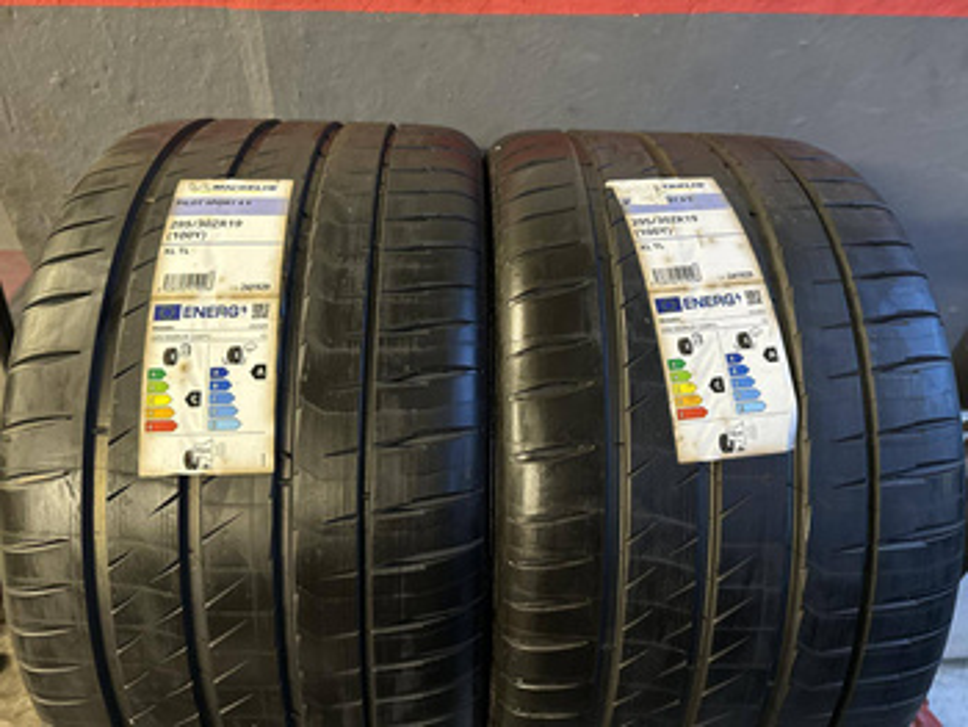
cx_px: 484
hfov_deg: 71.6
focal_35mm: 24
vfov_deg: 56.9
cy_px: 364
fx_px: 672
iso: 640
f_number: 1.78
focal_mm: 6.86
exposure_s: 1/33
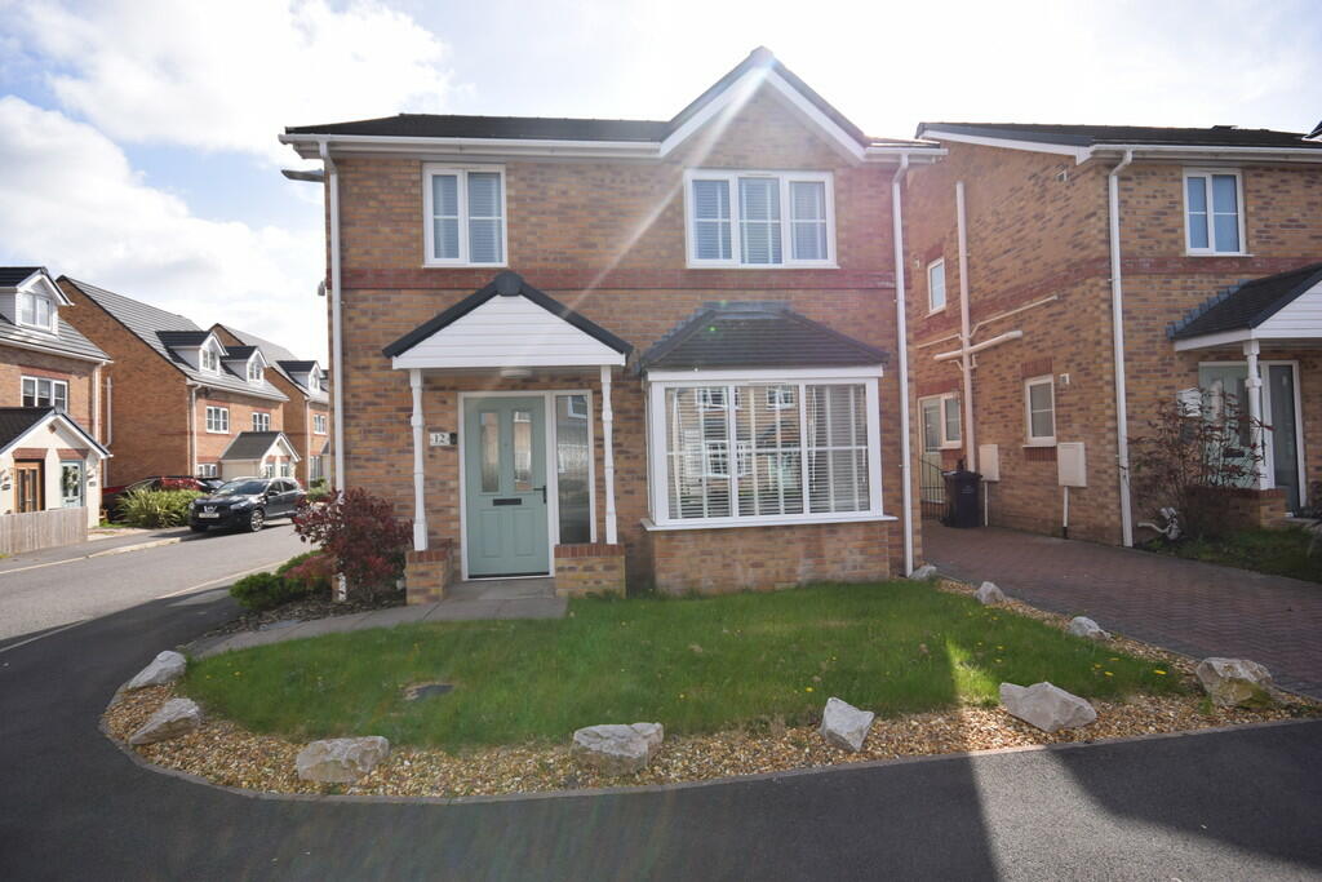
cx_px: 661
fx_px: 634
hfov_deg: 92.4
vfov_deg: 69.7
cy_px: 441
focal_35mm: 17
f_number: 9
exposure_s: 1/200
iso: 100
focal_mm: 11.5
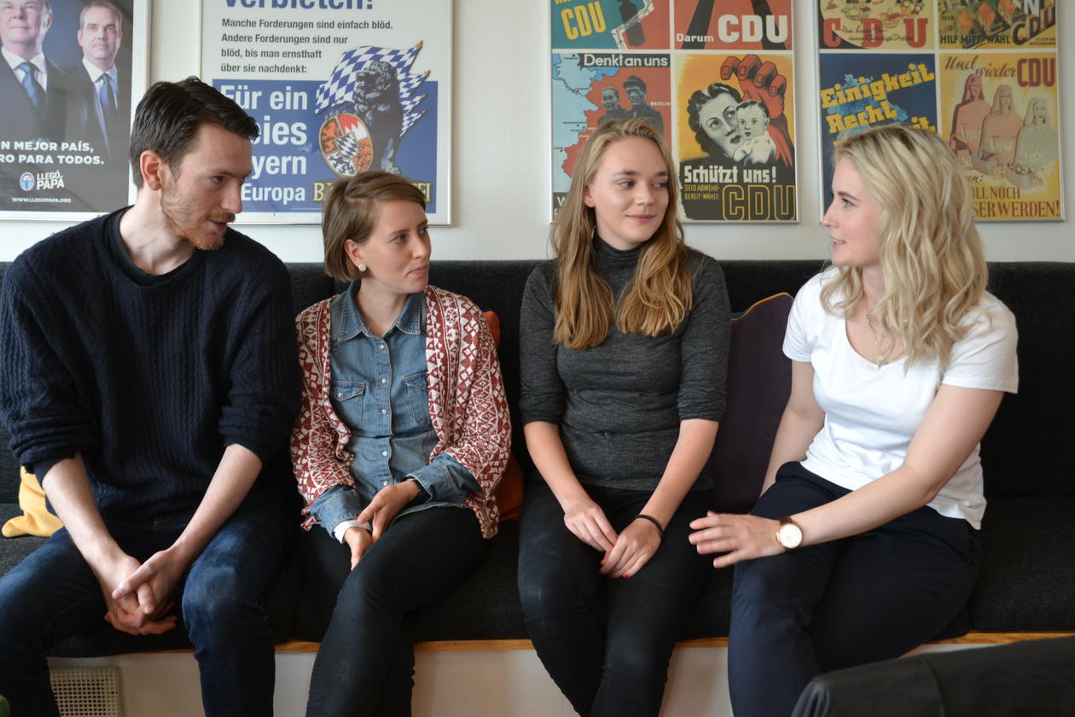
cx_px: 538
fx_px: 1030
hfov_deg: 55.1
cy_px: 358
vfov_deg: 38.4
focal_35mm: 34
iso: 400
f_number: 3.8
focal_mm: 23
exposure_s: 1/50
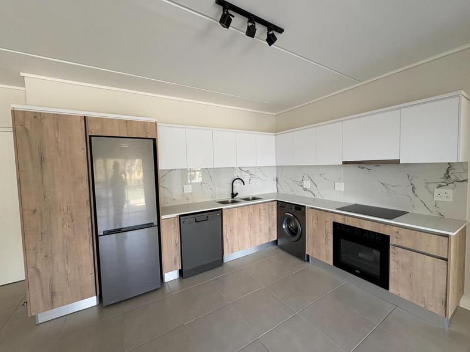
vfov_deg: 85.7
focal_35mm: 14
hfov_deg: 102.1
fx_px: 190
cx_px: 235
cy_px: 176
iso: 100
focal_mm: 2.22
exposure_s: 1/99
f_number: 2.2
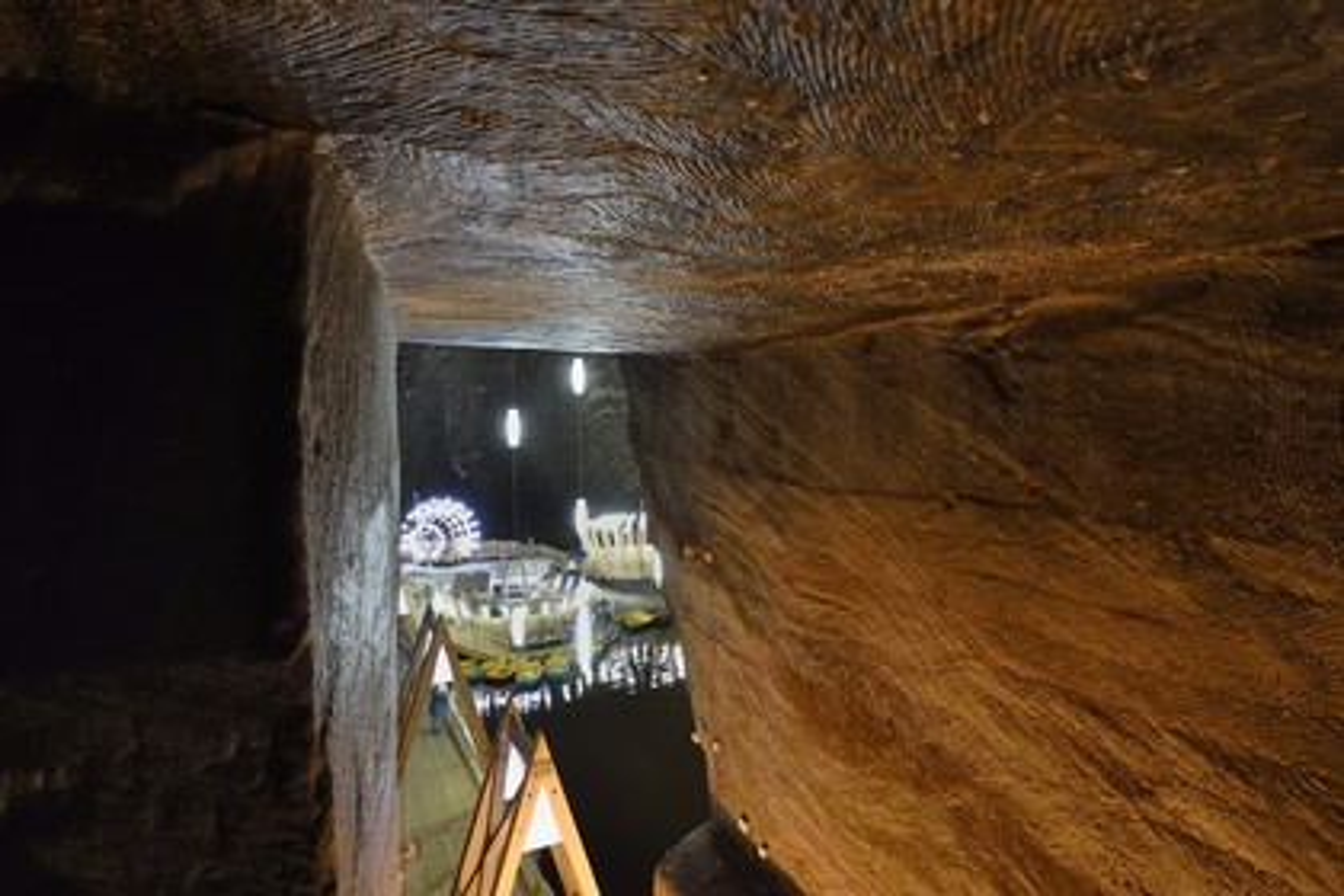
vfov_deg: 64.6
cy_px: 448
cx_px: 672
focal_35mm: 19
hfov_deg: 86.9
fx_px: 709
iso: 4000
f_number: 9
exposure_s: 1/6
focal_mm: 19
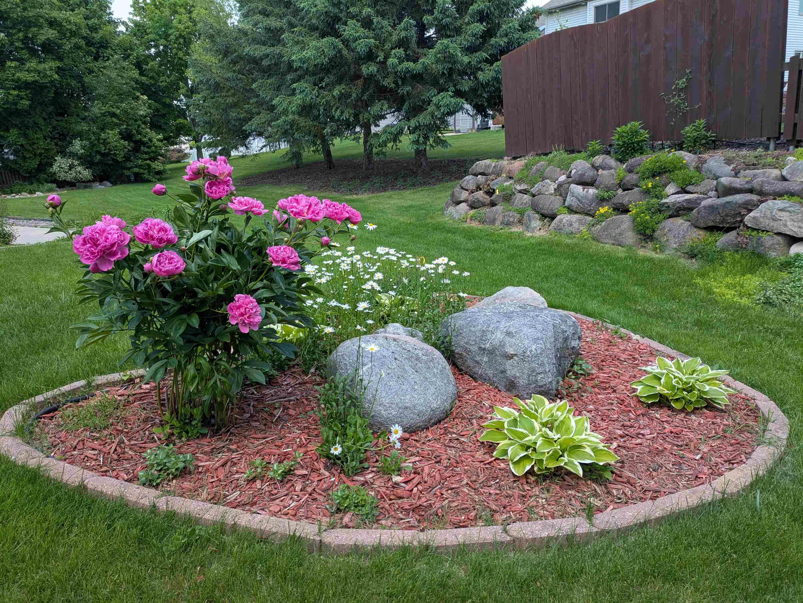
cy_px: 302
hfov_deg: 69.4
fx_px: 580
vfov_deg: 54.9
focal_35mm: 25
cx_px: 402
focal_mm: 5.43
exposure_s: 1/573
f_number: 1.89
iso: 40
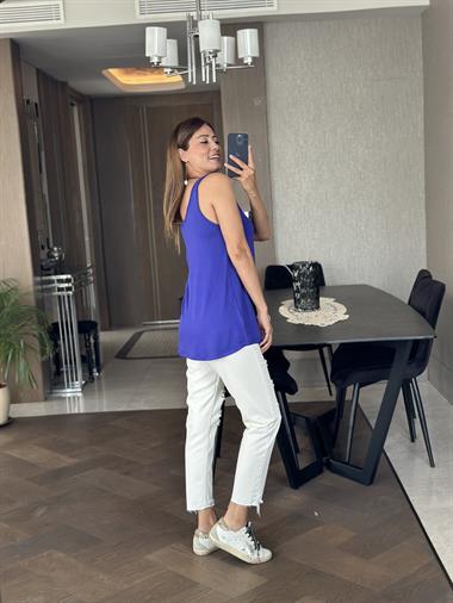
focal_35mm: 48
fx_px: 837
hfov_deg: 30.3
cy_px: 302
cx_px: 226
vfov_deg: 39.6
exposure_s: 1/60
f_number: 1.78
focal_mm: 6.86
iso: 125
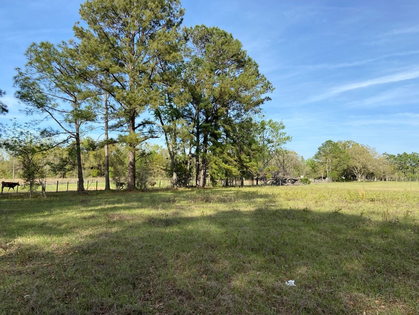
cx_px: 205
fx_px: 327
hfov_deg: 65.3
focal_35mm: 27
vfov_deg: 51.4
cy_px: 163
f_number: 1.8
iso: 32
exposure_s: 1/1779
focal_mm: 4.25
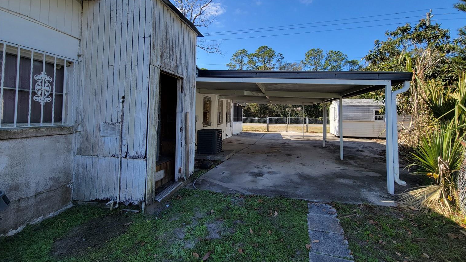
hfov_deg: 102.9
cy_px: 107
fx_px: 185
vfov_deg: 69.9
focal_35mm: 15
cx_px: 246
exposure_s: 1/671
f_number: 2.2
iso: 50
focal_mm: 2.2
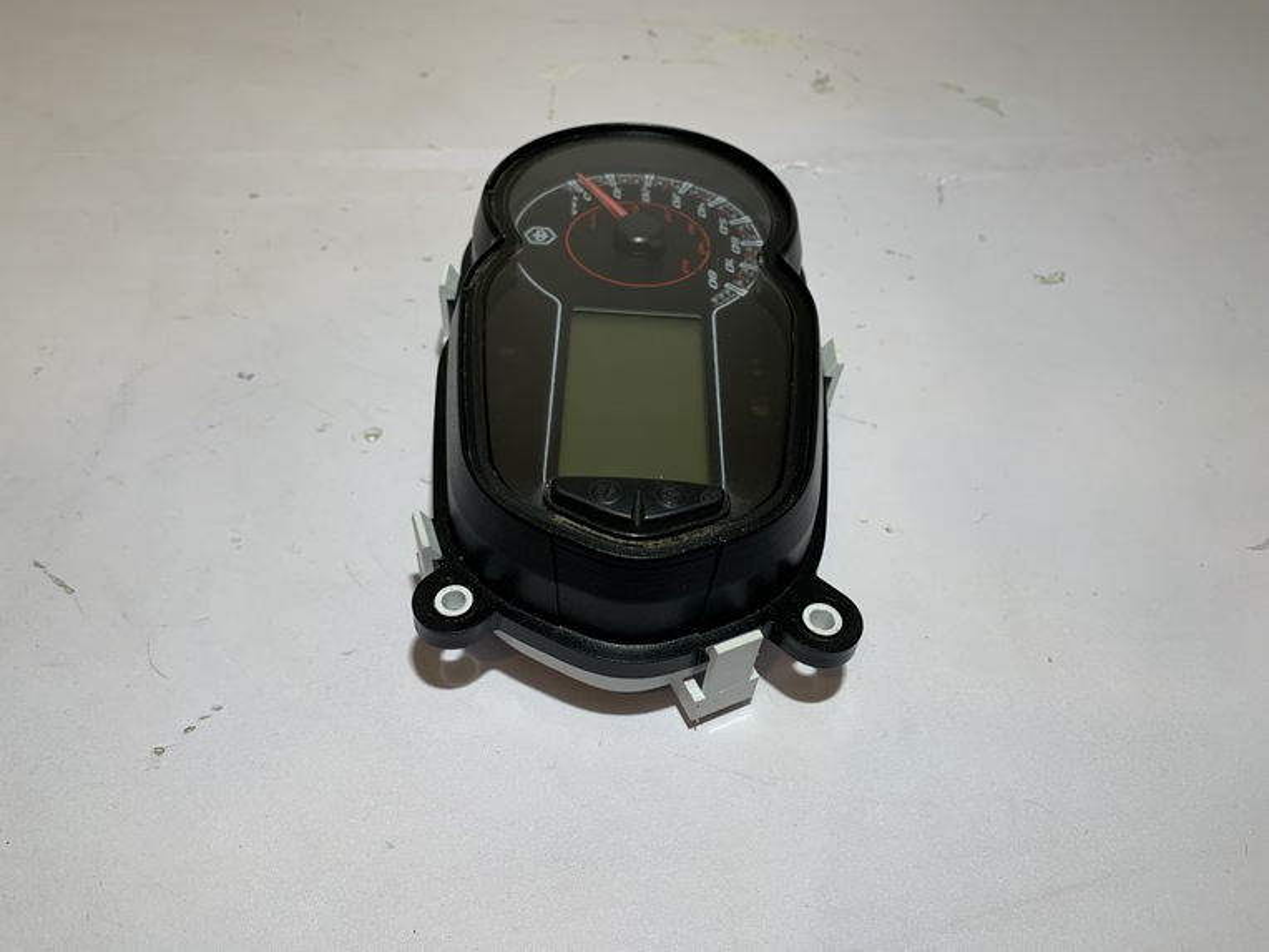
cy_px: 476
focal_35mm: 26
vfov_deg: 53.1
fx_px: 953
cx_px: 634
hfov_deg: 67.3
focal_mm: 4.25
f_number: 1.8
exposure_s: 1/122
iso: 40
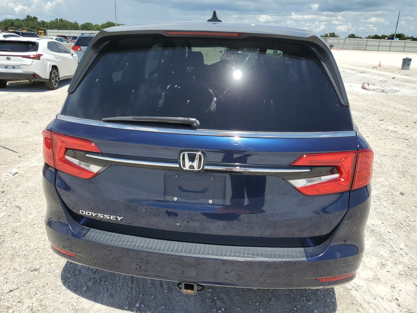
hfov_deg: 67.3
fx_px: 313
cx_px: 208
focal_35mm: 26
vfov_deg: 53.1
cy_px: 156
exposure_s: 1/5000
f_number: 1.5
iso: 50
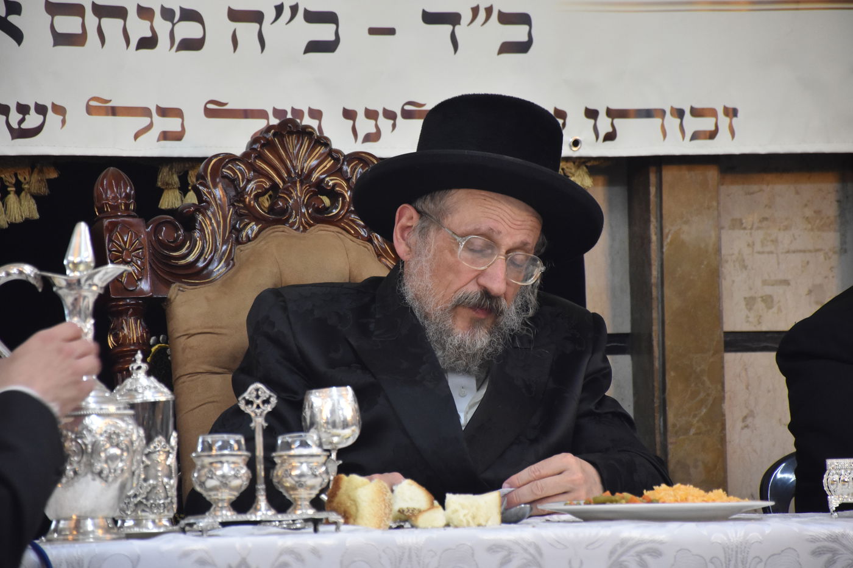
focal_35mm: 210
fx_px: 4975
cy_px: 284
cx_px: 426
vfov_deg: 6.5
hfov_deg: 9.8
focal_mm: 140
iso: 2000
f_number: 5.6
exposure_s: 1/80
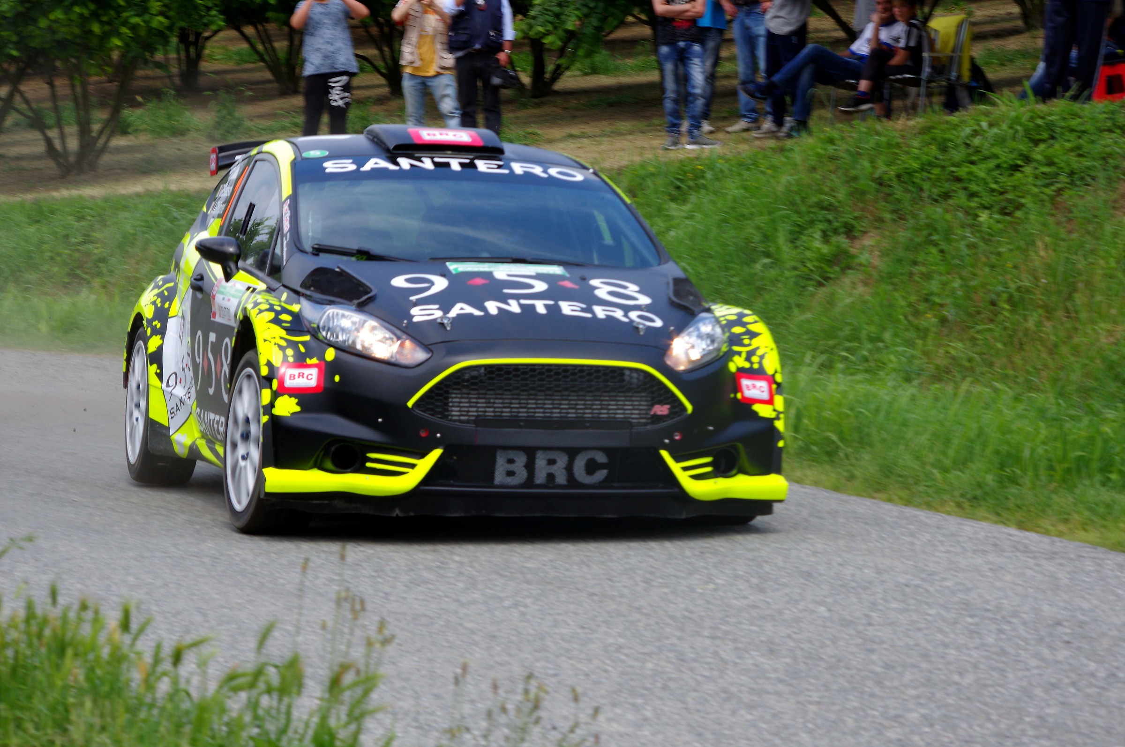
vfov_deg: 10.4
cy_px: 374
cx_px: 562
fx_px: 4121
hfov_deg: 15.5
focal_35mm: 132
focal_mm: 87.5
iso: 200
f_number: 11
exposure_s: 1/200
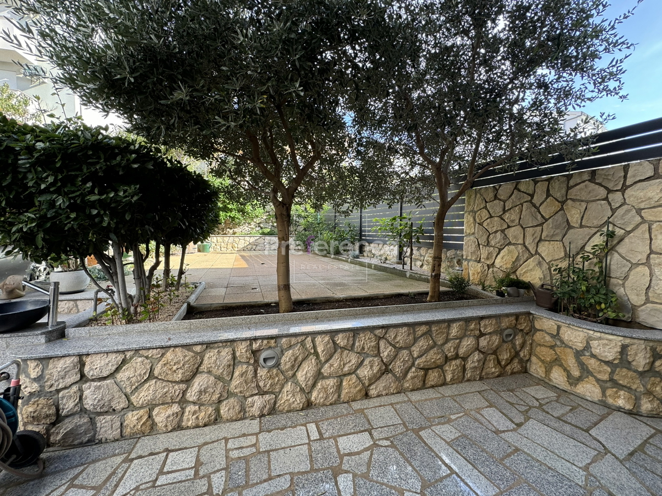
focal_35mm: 14
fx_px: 268
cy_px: 248
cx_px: 331
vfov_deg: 85.7
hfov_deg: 102.1
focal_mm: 2.22
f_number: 2.2
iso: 40
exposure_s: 1/125
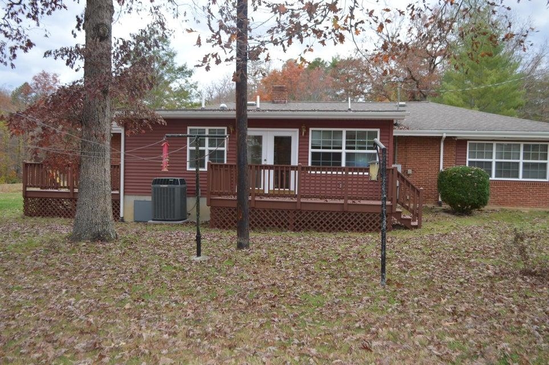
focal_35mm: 33
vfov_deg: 39.9
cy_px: 182
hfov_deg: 57.3
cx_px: 274
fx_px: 503
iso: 220
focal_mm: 22
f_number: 4
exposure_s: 1/125
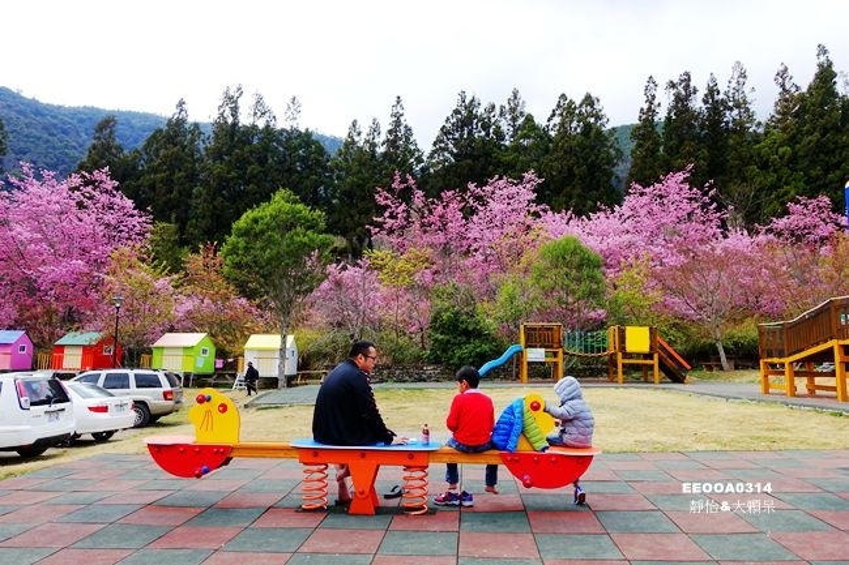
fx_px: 566
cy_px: 282
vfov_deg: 53.1
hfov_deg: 73.8
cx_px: 424
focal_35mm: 24
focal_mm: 8.8
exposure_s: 1/250
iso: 125
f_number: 5.6
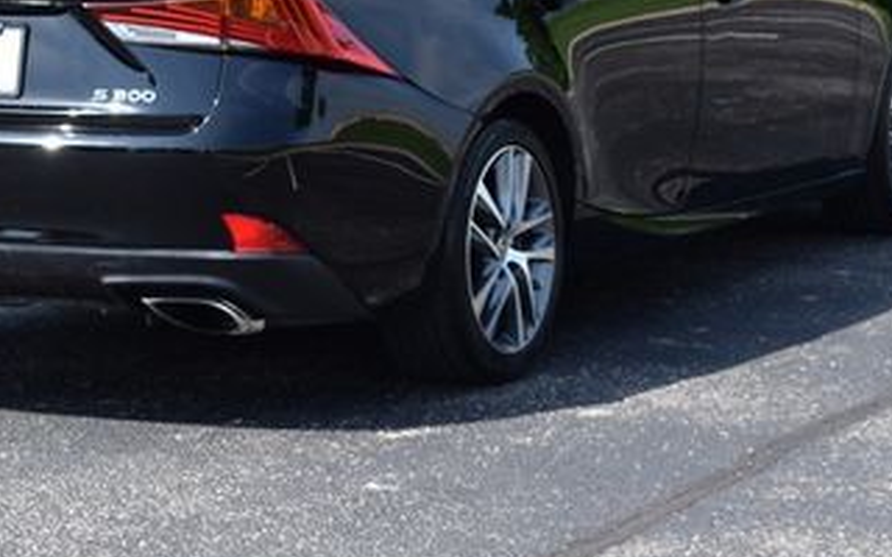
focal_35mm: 168
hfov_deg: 12.5
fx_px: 4085
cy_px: 79
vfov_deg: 7.8
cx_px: 466
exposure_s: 1/250
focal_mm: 55
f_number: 8
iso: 180
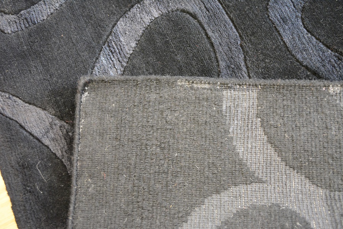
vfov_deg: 40.0
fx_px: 314
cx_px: 172
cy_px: 114
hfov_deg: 57.2
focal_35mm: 33
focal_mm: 22
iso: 3200
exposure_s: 1/25
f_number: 4
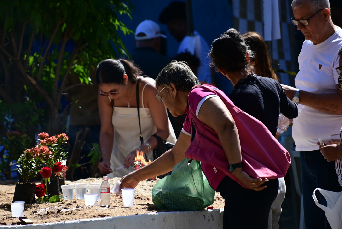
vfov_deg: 4.1
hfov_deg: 6.1
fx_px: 3223
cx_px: 181
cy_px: 121
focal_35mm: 339
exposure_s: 1/500
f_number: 7.1
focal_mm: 210
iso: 160
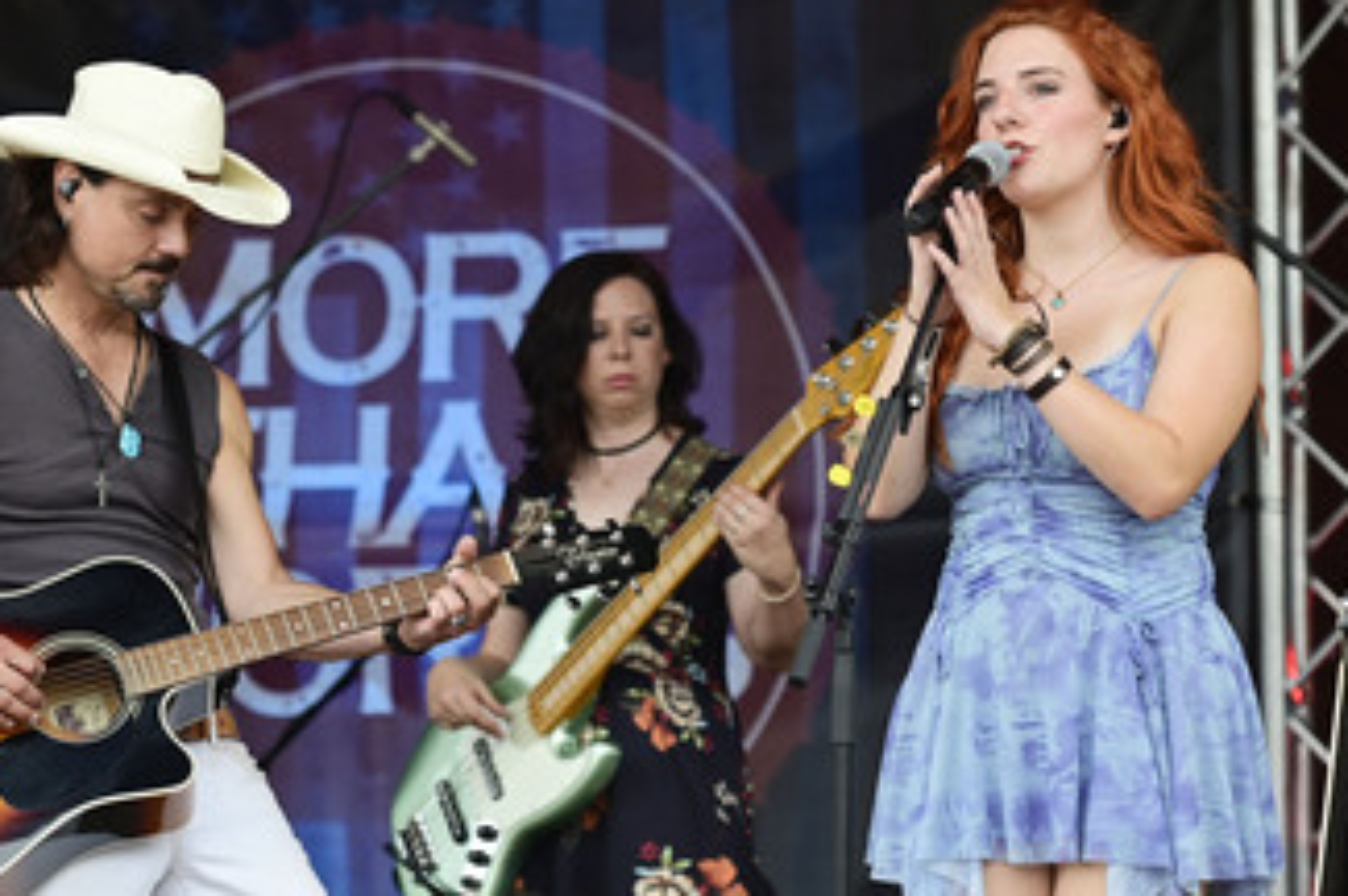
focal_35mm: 161
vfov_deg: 8.5
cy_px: 431
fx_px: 6022
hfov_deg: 12.8
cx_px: 595
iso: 400
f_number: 3.5
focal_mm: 116
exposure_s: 1/400
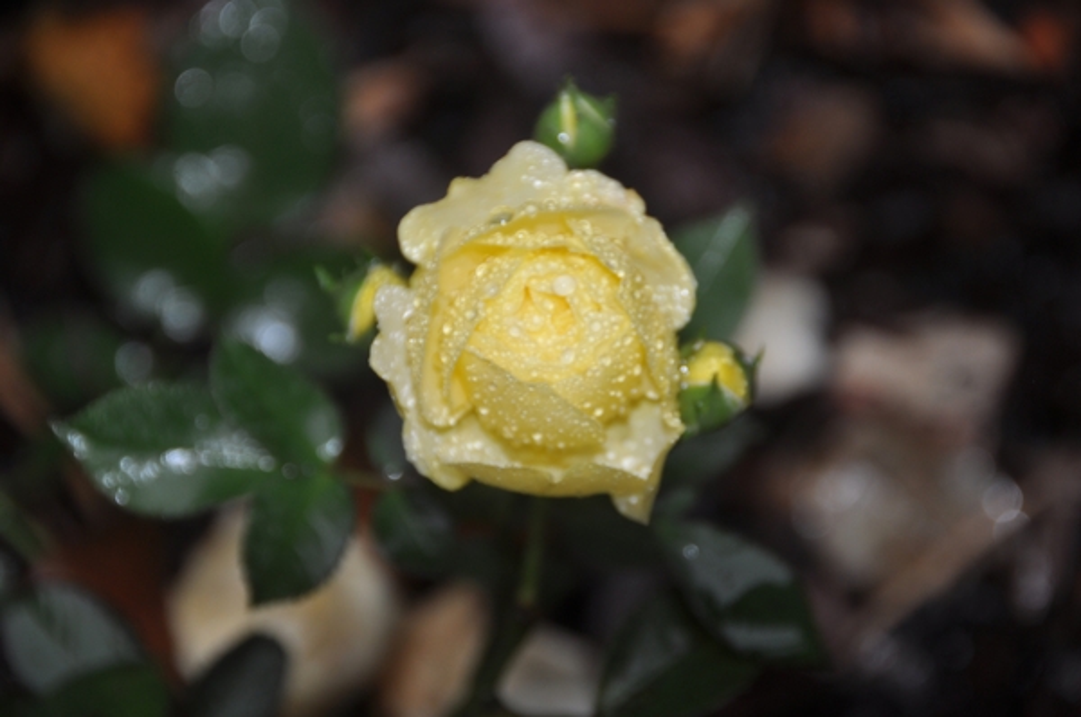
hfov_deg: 6.9
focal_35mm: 300
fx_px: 8994
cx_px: 540
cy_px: 358
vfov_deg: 4.6
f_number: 5.6
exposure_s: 1/30
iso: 200
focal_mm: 200
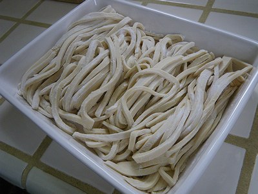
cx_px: 129
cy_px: 97
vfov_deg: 41.8
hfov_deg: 54.0
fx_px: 253
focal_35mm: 34
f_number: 3.8
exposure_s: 1/50
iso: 320
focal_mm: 6.1
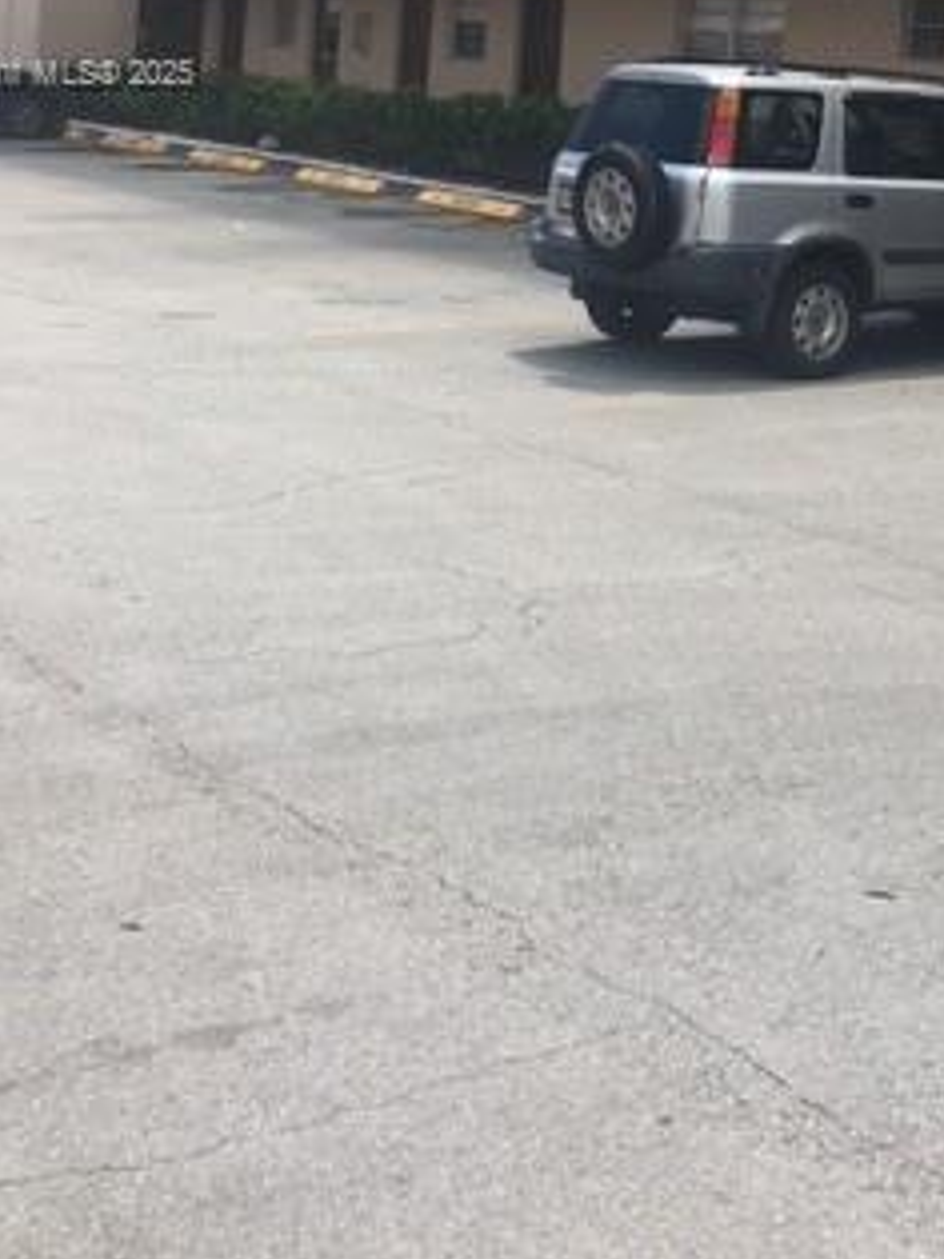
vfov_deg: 30.9
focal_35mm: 59
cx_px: 696
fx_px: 2147
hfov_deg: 24.6
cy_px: 76
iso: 25
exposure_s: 1/793
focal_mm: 4.15
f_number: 2.2
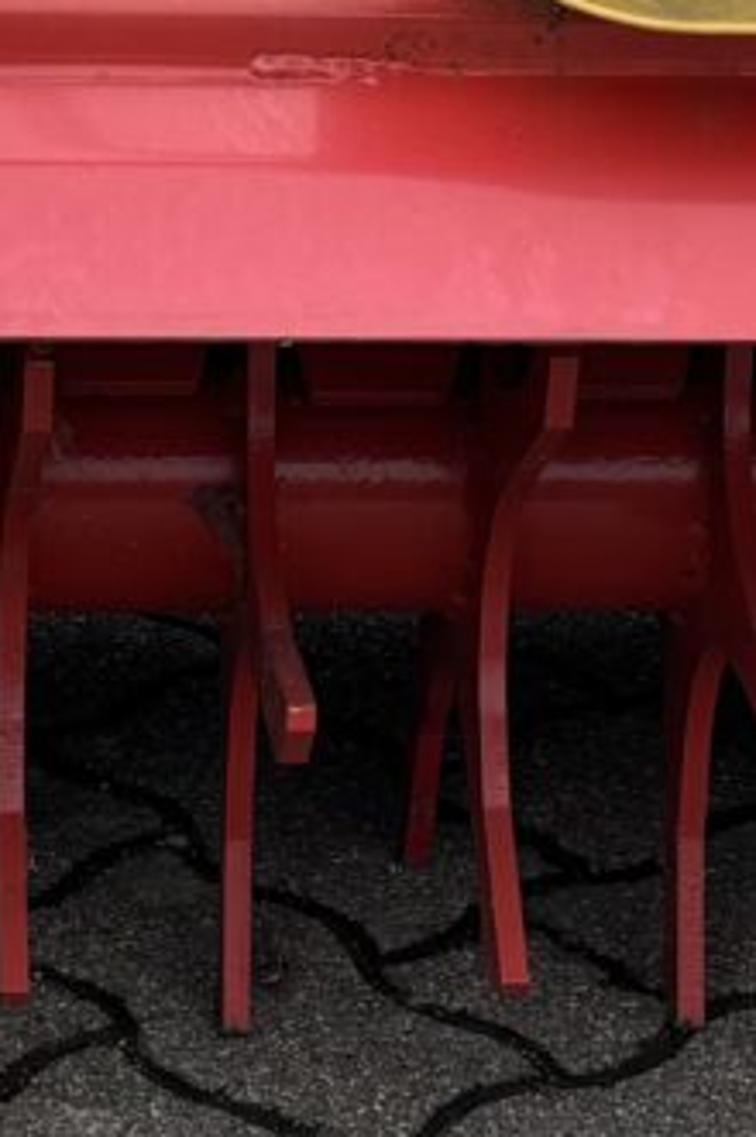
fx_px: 4955
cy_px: -172
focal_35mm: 157
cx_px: 330
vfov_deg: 12.8
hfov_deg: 8.7
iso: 40
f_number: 1.6
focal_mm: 5.96
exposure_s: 1/197
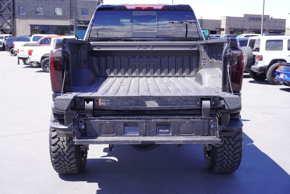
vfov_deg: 28.1
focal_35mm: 48
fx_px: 387
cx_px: 145
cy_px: 97
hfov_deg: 41.1
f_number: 7.1
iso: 100
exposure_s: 1/80
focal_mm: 32
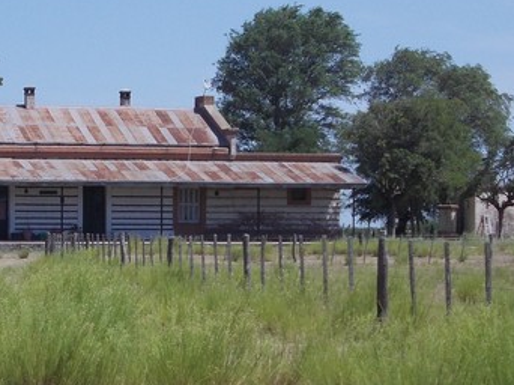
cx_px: 141
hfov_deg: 12.4
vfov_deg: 9.3
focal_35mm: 159
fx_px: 2359
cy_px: 242
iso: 80
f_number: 8.6
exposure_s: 1/200
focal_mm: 10
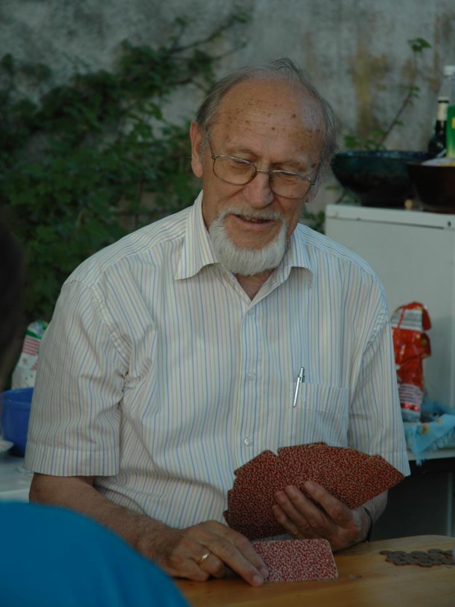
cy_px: 268
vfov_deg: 18.4
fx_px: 1867
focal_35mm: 107
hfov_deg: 13.9
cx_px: 228
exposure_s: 1/50
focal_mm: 65
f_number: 4.5
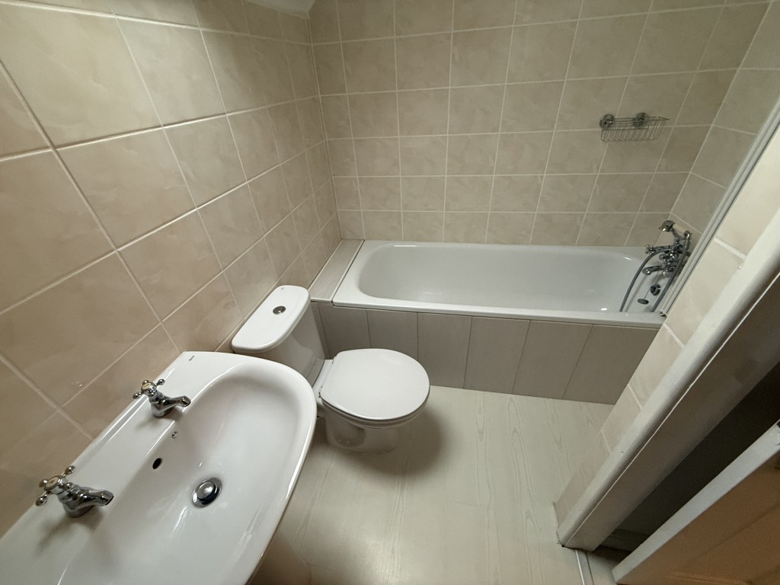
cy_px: 292
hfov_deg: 102.1
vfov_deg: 85.7
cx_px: 390
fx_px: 315
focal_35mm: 14
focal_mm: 2.22
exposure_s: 1/50
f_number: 2.2
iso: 400
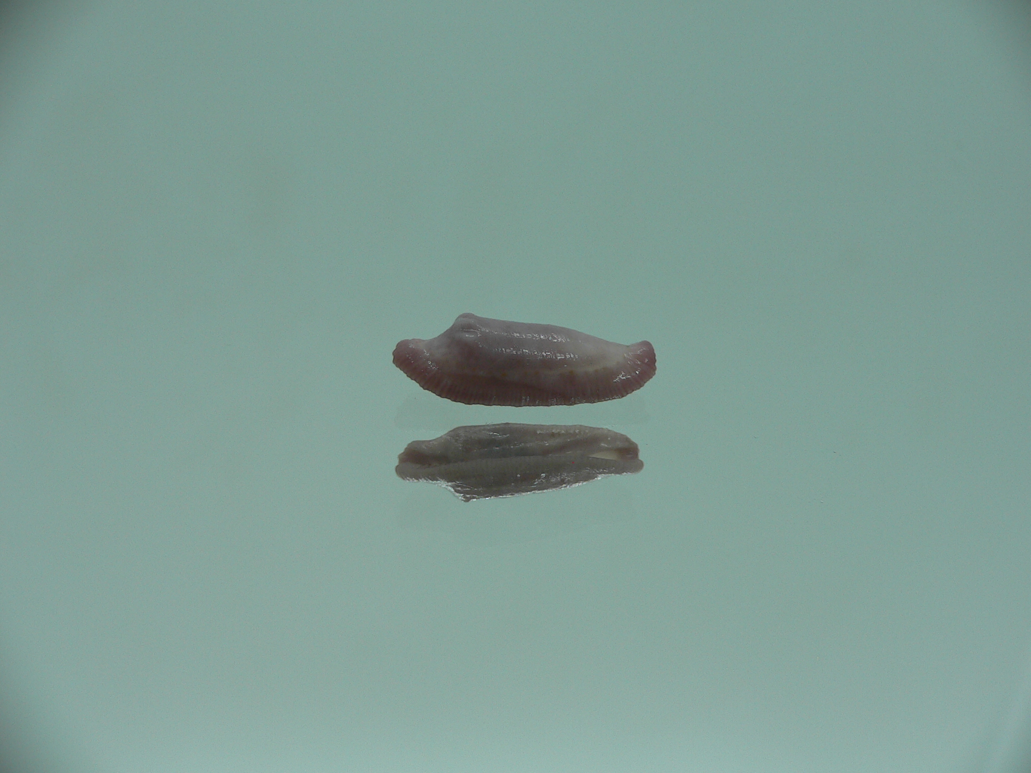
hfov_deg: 52.6
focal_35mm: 35
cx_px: 516
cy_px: 386
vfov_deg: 40.7
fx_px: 1042
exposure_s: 1/80
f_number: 2.8
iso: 80
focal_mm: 4.6
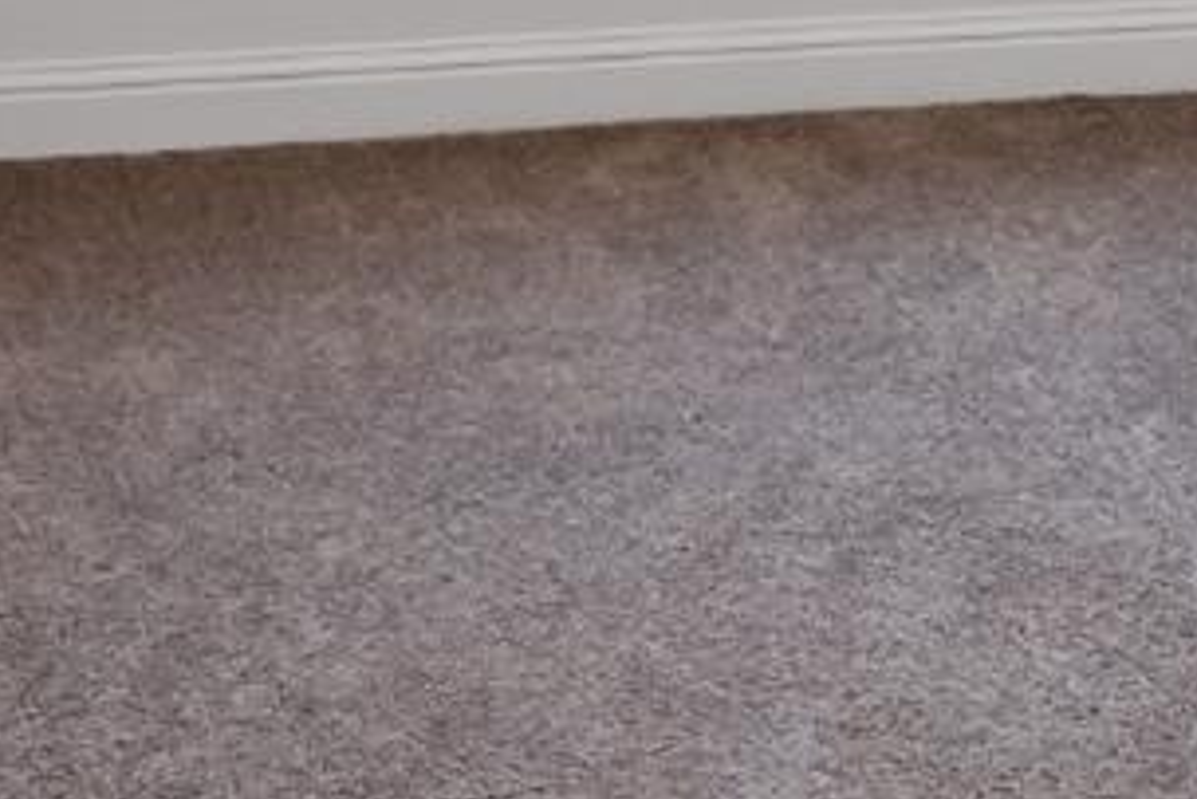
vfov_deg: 16.1
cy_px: -724
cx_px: 354
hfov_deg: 28.9
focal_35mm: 69
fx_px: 2295
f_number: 4
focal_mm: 14
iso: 400
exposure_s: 1/160
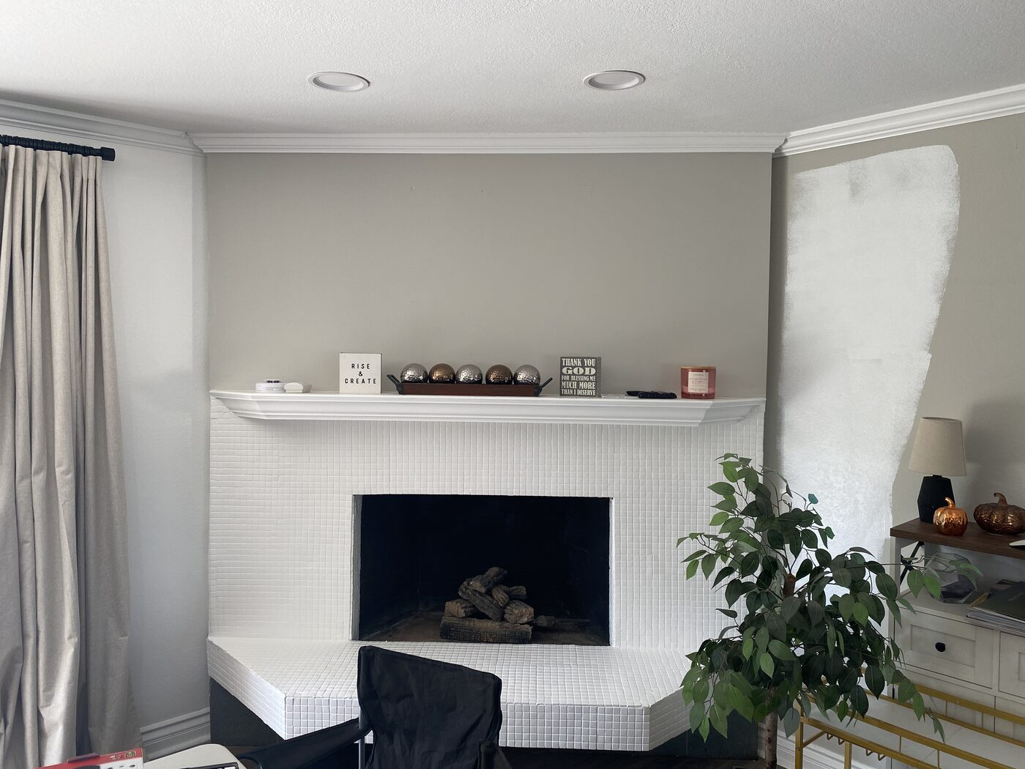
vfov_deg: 53.1
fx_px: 770
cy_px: 384
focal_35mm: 26
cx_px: 512
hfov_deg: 67.3
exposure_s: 1/121
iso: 64
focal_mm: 4.25
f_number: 1.8
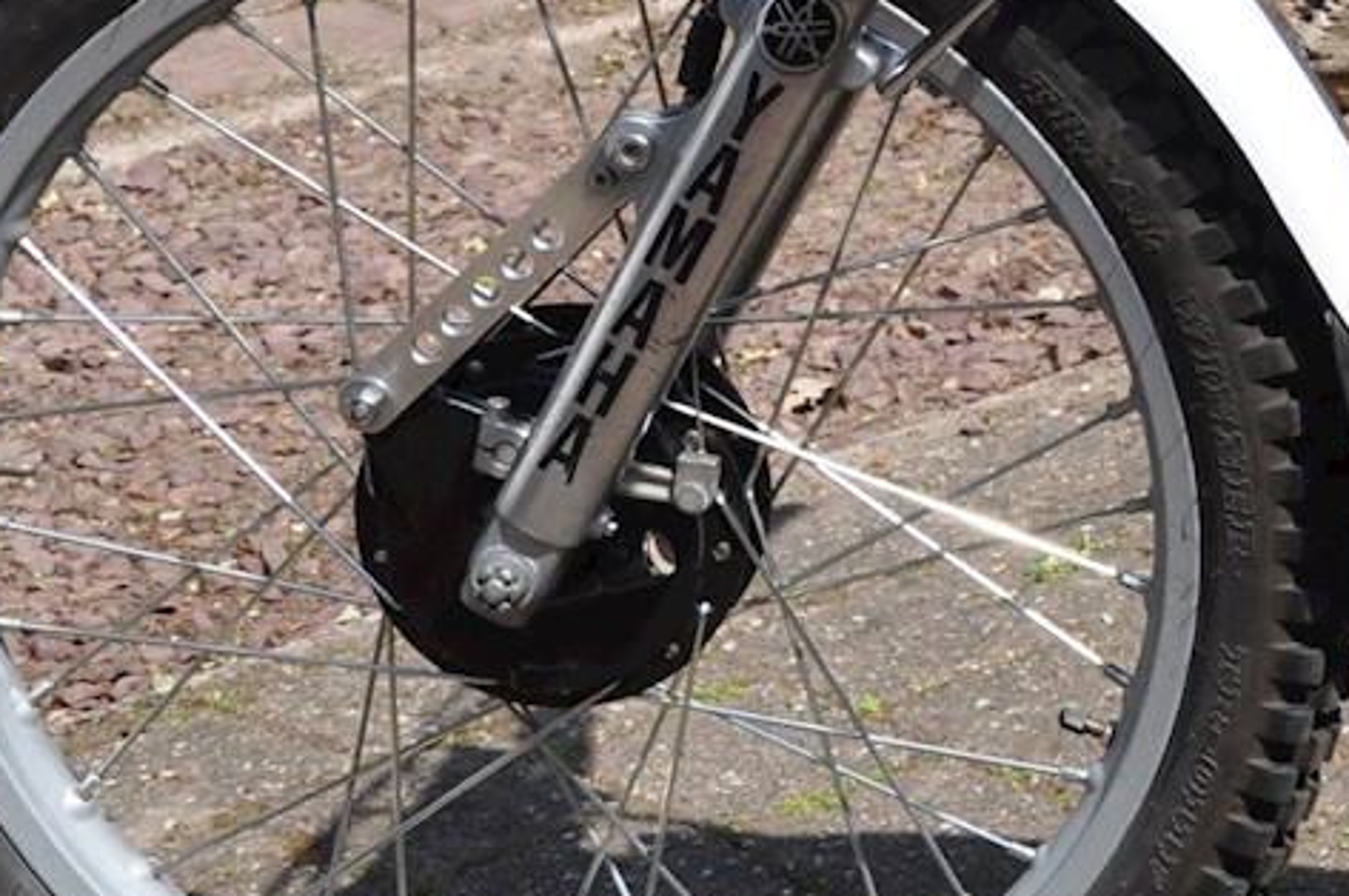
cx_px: 2199
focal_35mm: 207
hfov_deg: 9.6
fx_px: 7746
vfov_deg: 6.6
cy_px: -27
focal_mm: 34
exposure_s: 1/400
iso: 200
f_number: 10
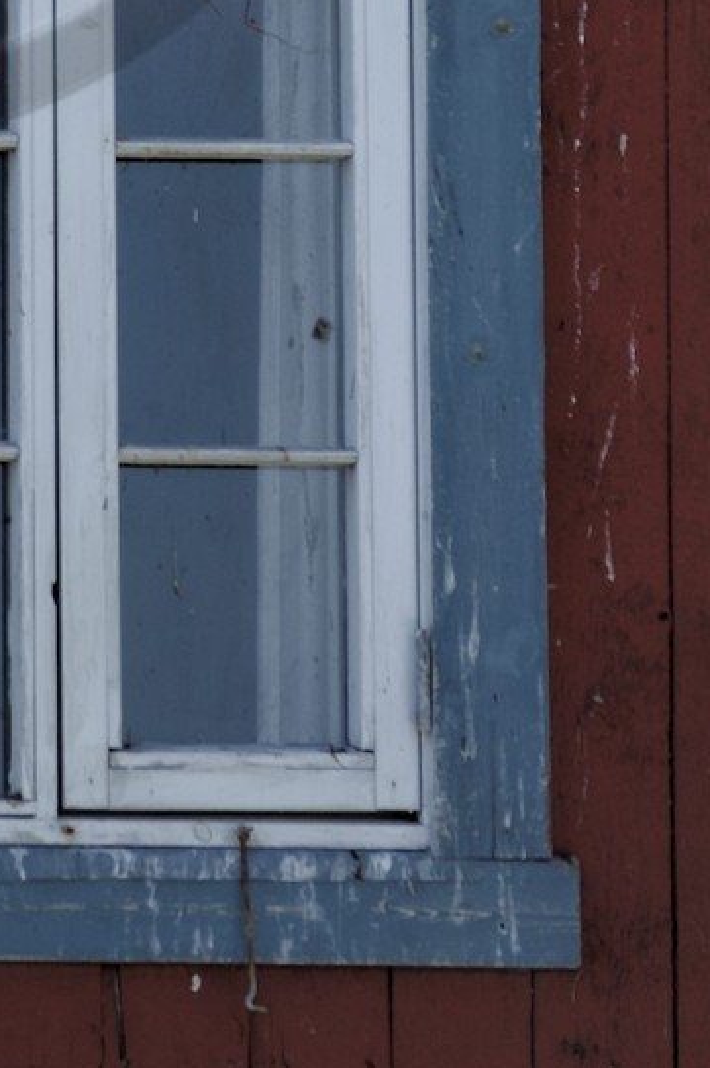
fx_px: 26127
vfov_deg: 2.3
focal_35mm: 881
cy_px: -459
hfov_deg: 1.6
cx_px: -194
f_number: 4
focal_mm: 200
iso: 100
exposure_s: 1/320
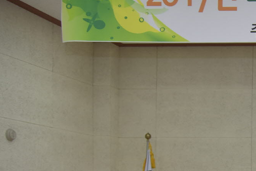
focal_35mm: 83
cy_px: 216
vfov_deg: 15.7
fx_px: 590
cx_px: 435
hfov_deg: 19.5
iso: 800
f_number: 4.5
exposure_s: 1/125
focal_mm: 24
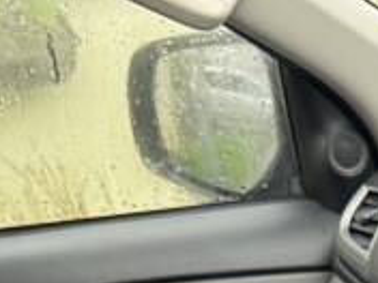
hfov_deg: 13.4
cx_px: 546
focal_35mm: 140
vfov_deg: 9.0
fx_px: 1529
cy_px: 787
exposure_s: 1/96
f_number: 1.78
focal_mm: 6.76
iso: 200
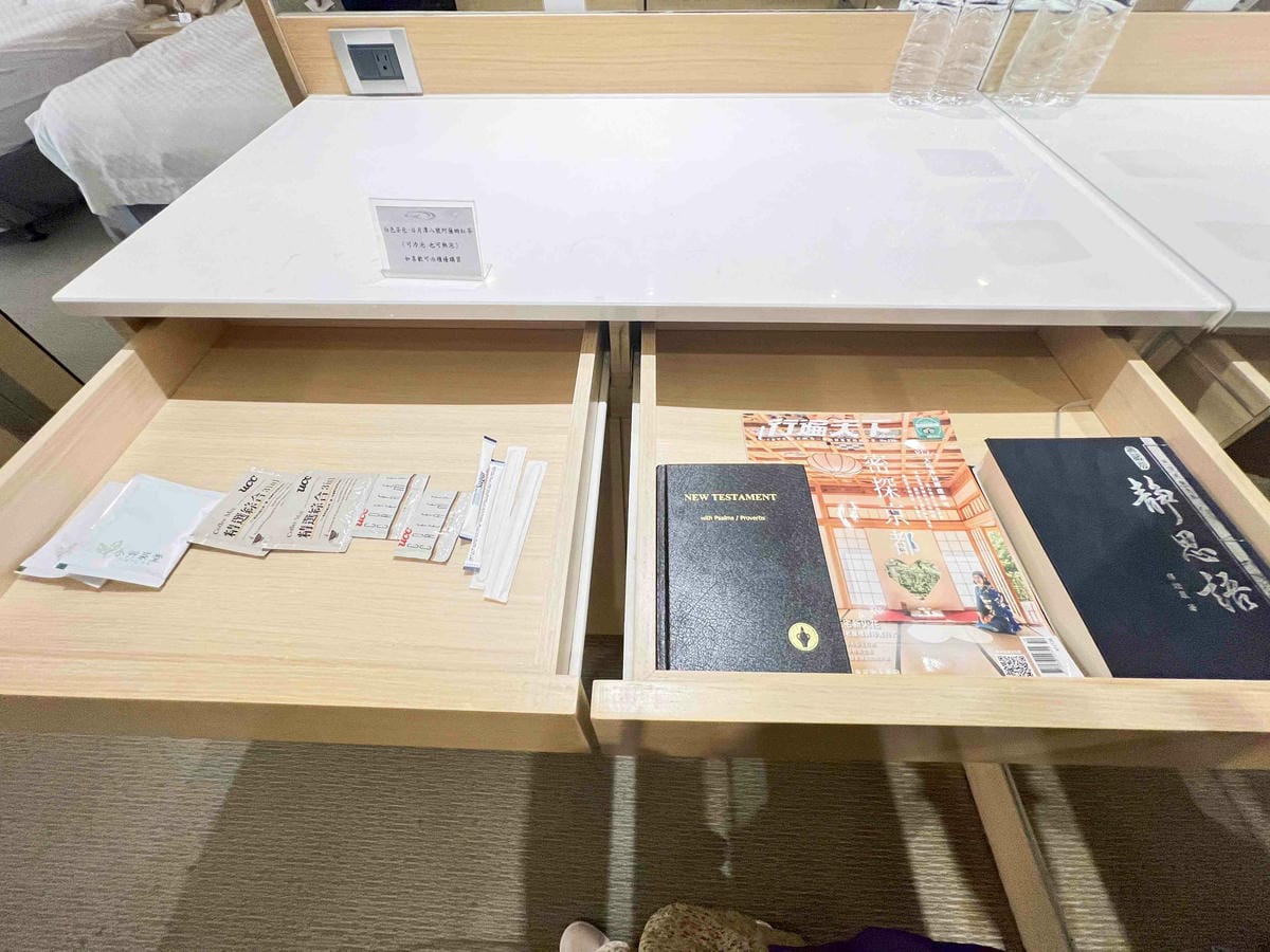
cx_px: 635
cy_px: 476
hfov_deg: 106.2
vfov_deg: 89.9
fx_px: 477
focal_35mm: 13
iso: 320
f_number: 1.8
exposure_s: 1/60
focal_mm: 1.57
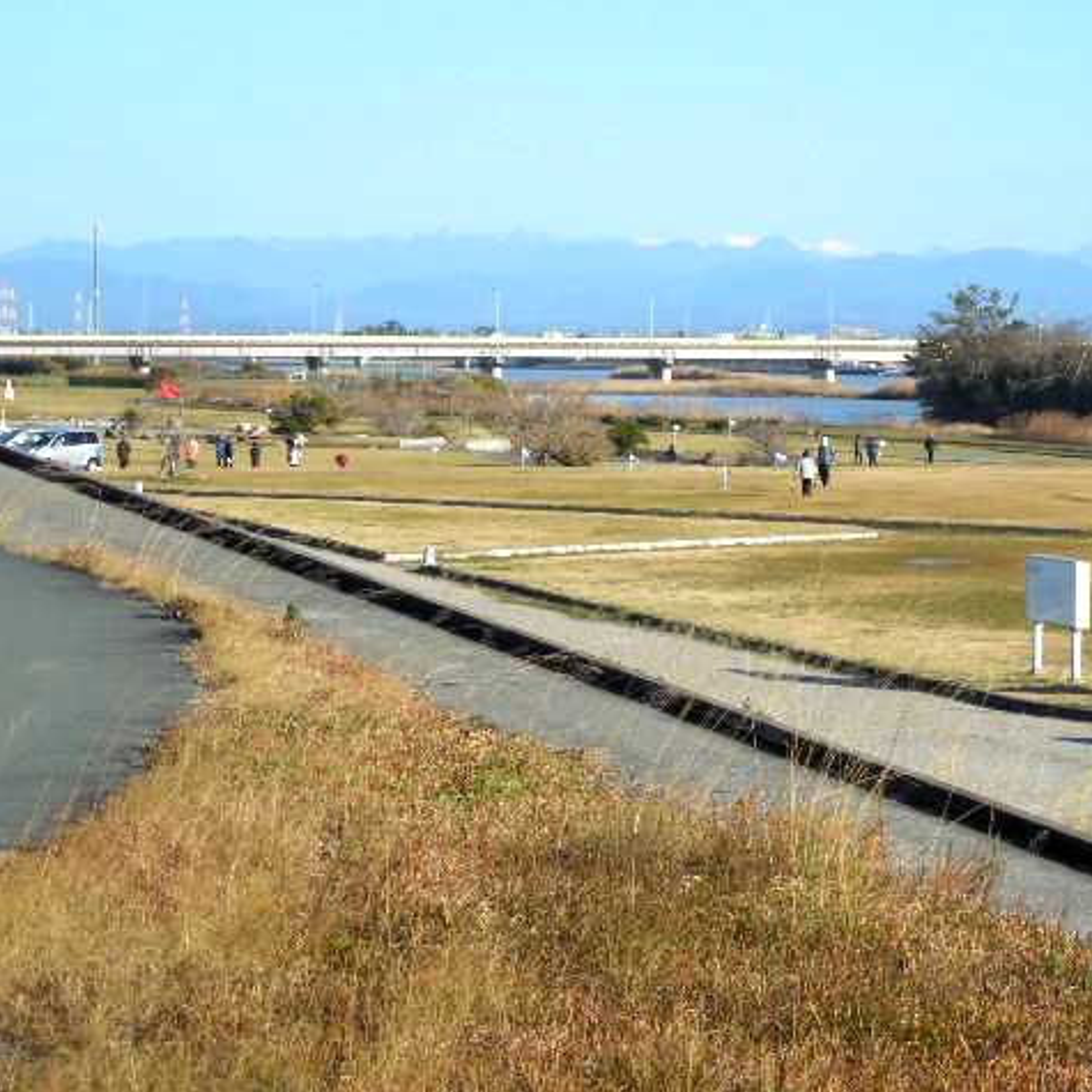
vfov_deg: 16.4
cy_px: 545
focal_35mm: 106
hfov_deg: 16.4
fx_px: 3783
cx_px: 694
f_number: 4.6
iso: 125
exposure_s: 1/640
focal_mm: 16
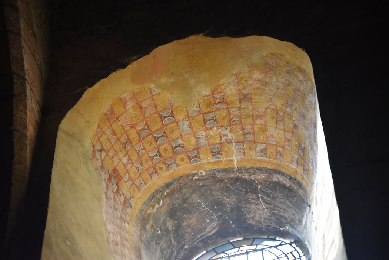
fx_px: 1621
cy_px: 130
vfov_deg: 9.1
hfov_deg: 13.7
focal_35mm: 150
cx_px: 194
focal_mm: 100
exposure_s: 1/200
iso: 800
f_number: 4.8
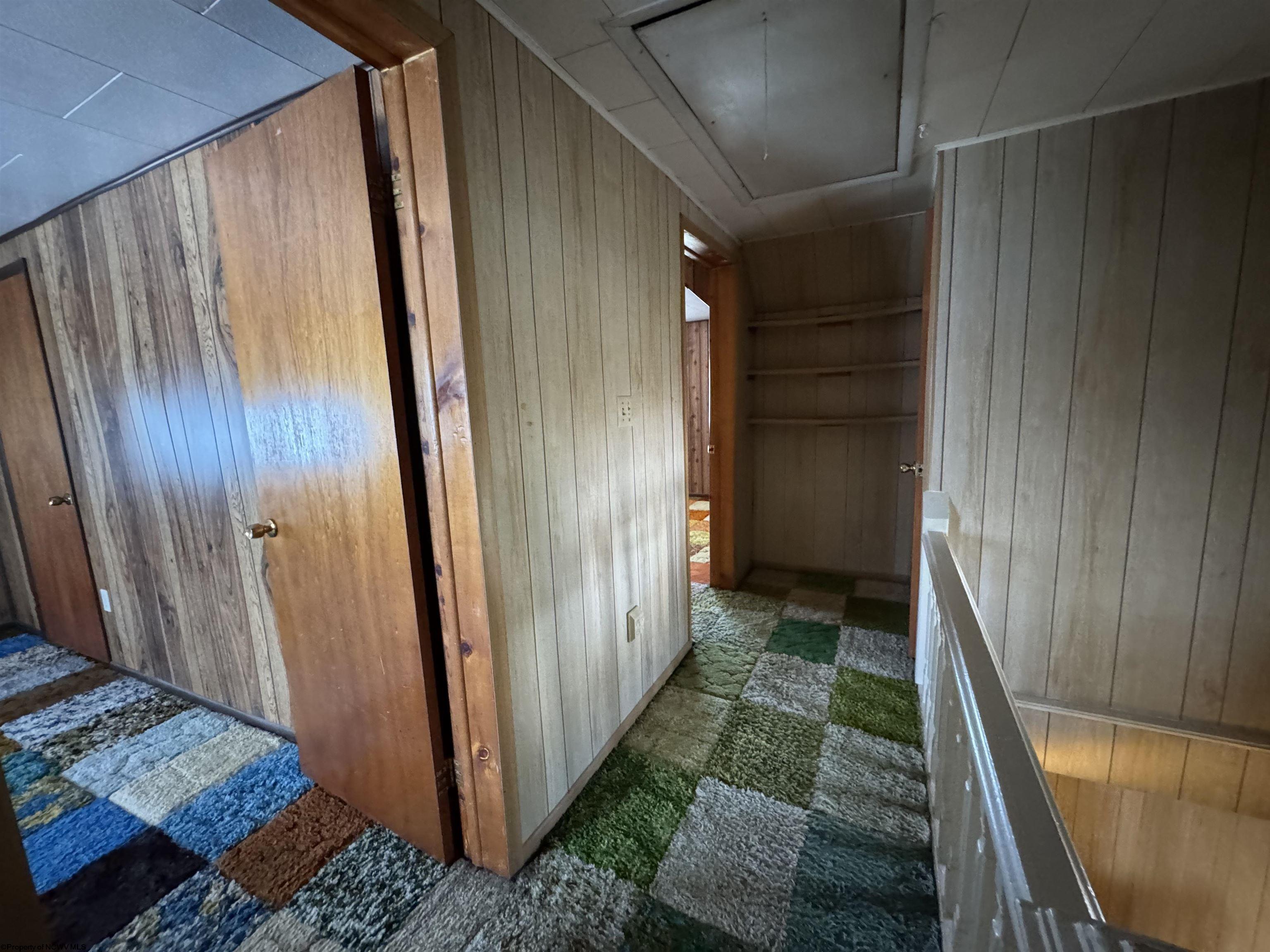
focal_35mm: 14
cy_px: 476
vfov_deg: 85.7
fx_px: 514
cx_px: 635
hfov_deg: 102.1
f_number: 2.2
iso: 1000
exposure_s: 1/40
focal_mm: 2.22
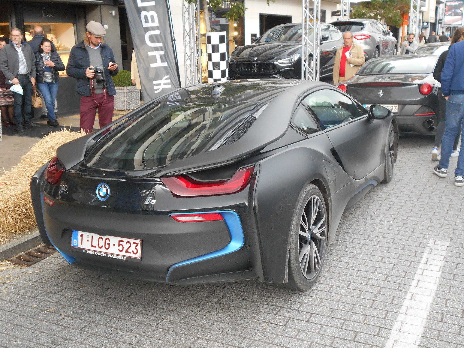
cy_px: 174
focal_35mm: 39
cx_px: 232
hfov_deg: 47.9
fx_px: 523
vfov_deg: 36.8
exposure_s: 1/250
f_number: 3.9
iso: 280
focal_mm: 6.7
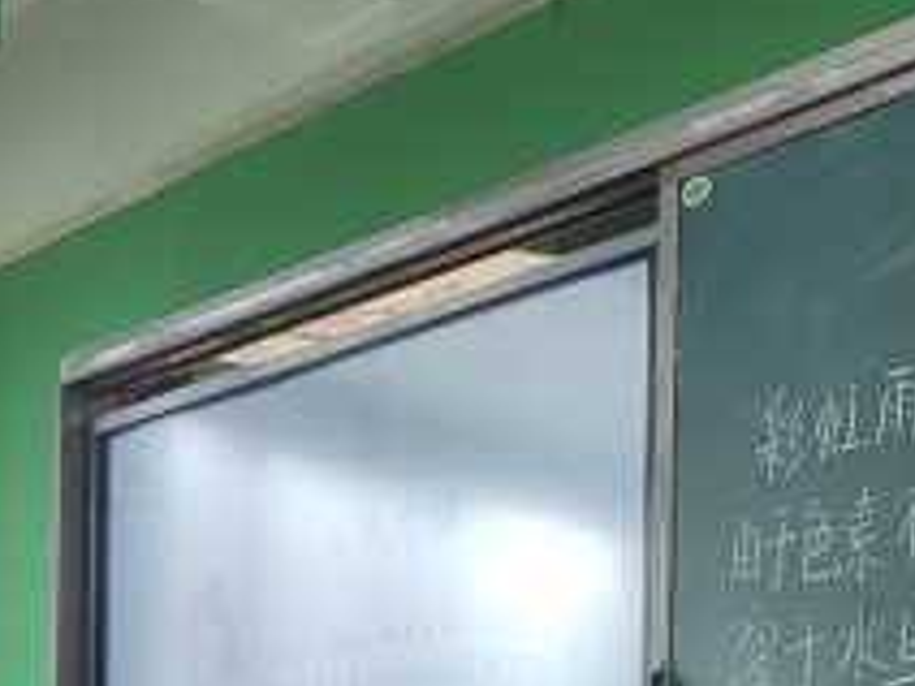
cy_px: 941
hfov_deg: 27.6
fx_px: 1797
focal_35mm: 68
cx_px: 803
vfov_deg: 19.6
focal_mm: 6.72
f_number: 1.69
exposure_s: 1/100
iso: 73
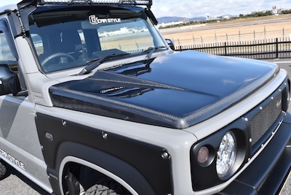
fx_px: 255
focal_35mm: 32
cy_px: 98
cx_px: 146
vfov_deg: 41.7
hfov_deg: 59.5
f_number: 10
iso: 800
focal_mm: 21
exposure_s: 1/1000
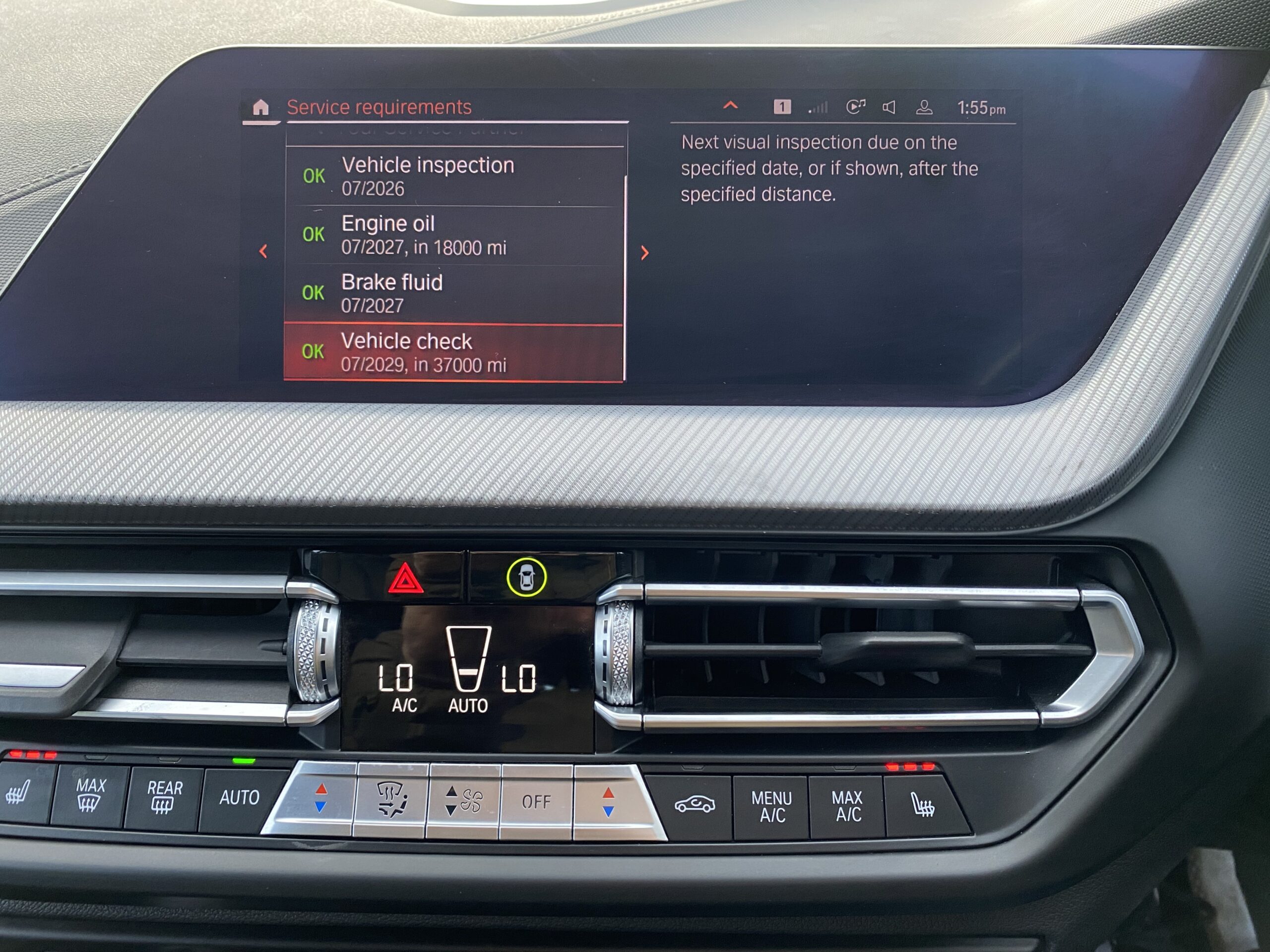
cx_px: 635
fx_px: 954
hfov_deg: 67.3
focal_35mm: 26
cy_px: 476
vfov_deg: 53.1
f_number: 1.8
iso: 160
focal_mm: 4.25
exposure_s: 1/50
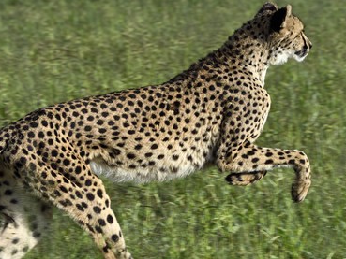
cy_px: 129
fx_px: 2190
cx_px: 159
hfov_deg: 9.0
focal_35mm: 219
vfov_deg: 6.8
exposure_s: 1/640
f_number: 11
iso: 400
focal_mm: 200
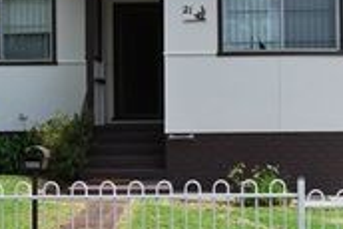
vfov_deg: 16.7
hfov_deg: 24.6
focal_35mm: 82
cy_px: 122
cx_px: 223
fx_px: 782
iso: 100
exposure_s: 1/320
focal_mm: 20
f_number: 9
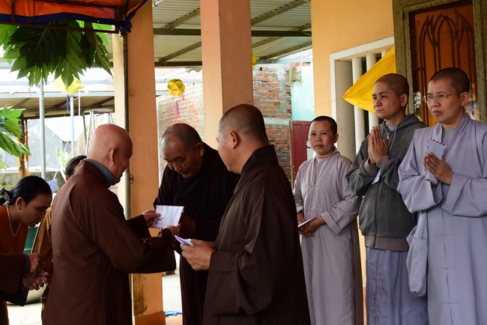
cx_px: 244
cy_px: 162
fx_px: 595
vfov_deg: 30.5
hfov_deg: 44.5
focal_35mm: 44
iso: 500
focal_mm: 44
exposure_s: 1/125
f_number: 6.3
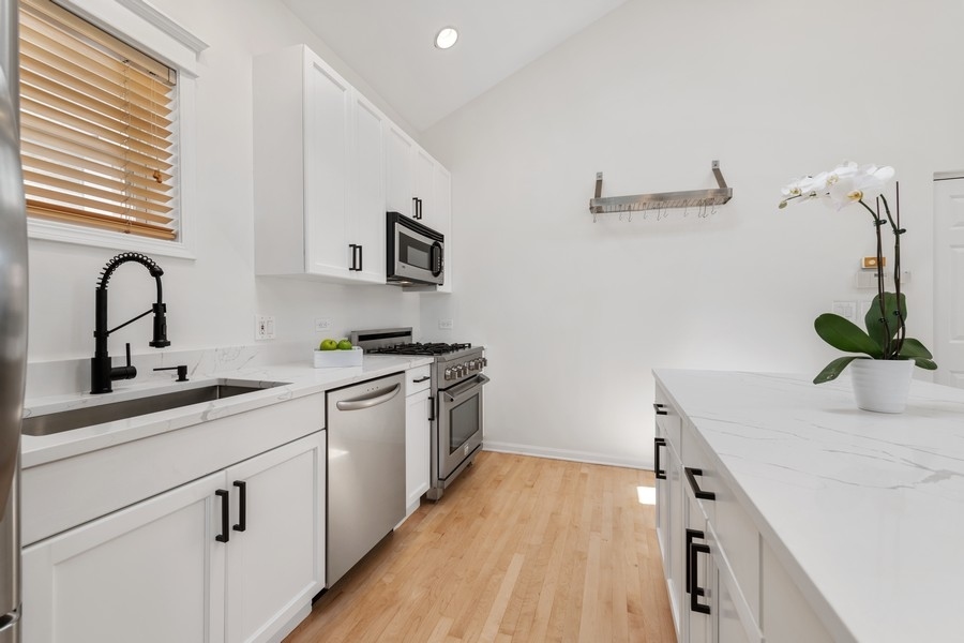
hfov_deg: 100.4
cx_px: 482
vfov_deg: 77.3
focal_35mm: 15
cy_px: 322
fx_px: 402
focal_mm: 15
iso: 200
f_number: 8
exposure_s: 1/13
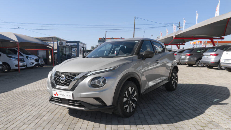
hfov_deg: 64.3
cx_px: 113
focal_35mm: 30
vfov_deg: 38.8
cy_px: 75
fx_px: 184
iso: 160
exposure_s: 1/250
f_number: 9
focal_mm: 18.6
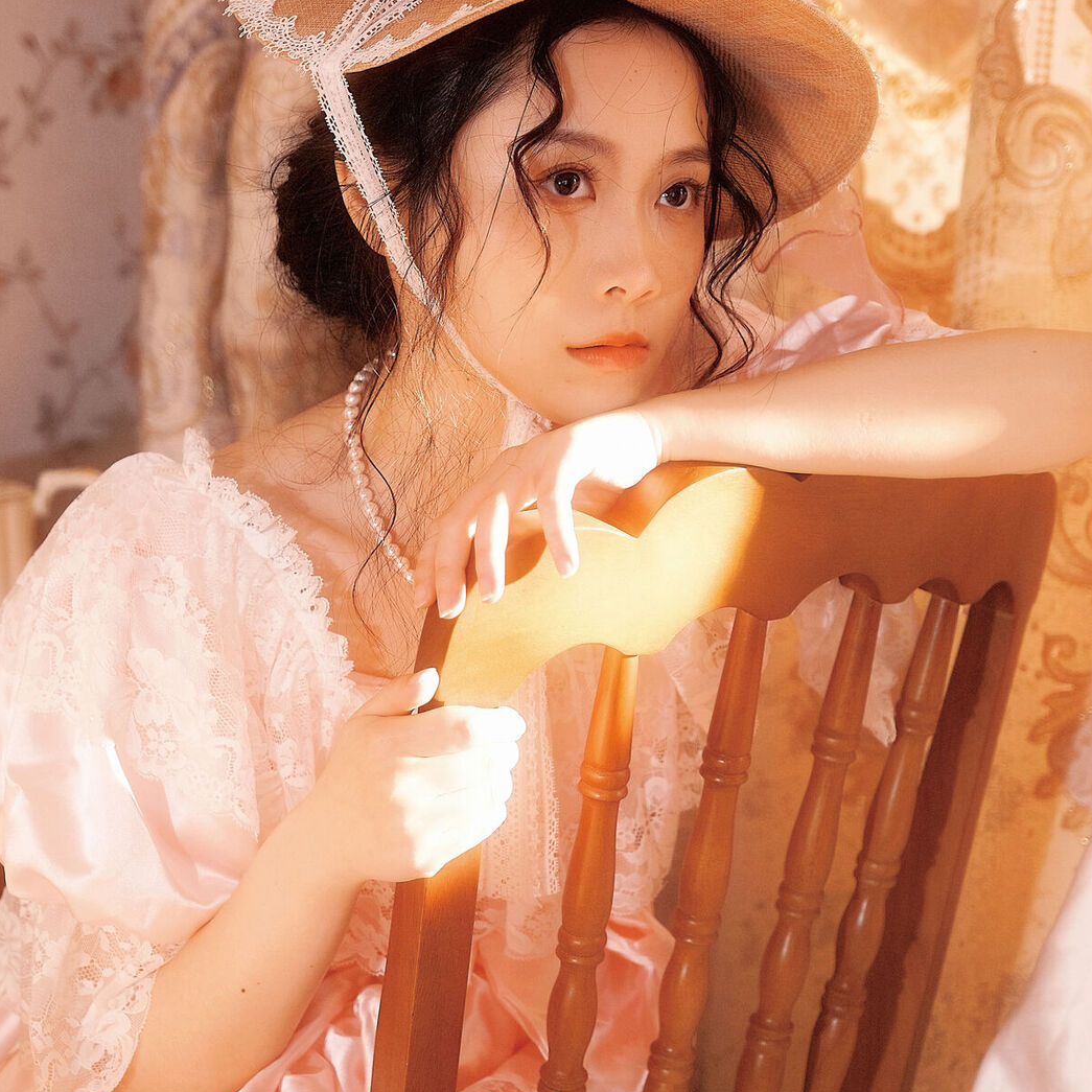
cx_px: 547
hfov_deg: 21.1
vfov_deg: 21.1
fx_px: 2927
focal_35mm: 82
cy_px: 571
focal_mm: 42.7
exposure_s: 1/30
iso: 320
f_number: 2.8
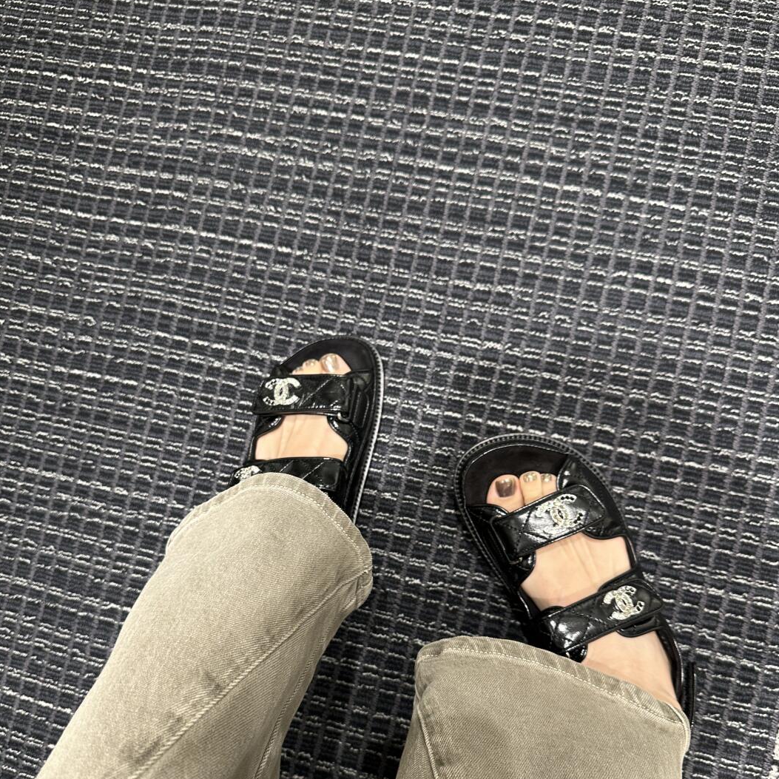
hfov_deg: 55.6
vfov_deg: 54.9
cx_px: 397
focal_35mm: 29
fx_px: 738
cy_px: 494
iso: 125
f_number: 1.78
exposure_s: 1/50
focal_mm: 6.86
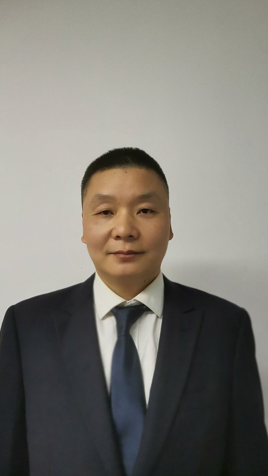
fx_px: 366
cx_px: 123
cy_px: 233
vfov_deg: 66.0
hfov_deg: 40.2
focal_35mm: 29
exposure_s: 1/50
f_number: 2.4
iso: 400
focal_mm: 4.75
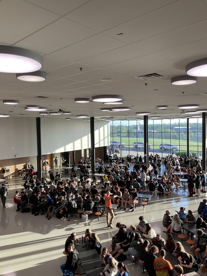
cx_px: 104
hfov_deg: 48.2
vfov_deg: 61.7
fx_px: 231
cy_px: 138
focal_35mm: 29
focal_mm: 3
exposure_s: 1/120
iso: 32
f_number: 1.8
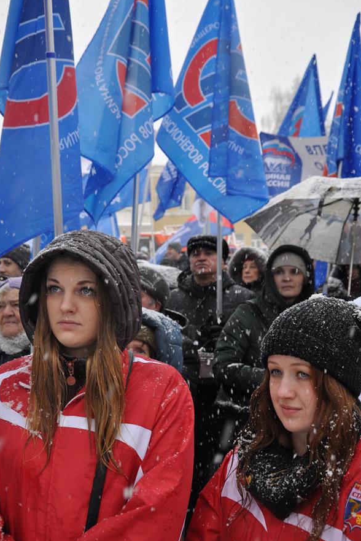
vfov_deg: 38.2
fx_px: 782
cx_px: 179
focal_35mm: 52
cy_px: 274
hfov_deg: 26.0
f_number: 5.6
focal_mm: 34
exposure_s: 1/125
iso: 280
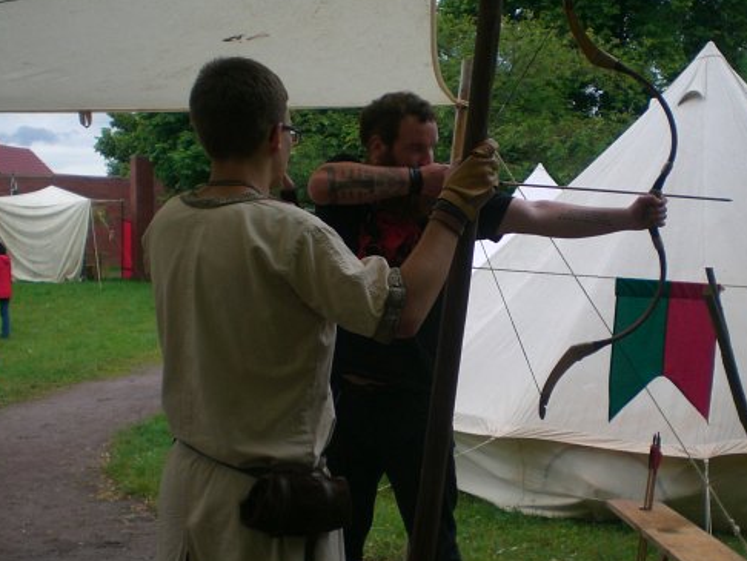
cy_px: 309
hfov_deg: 38.0
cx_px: 450
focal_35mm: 50
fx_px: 1080
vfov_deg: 29.1
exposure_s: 1/320
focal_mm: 6.3
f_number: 3.1
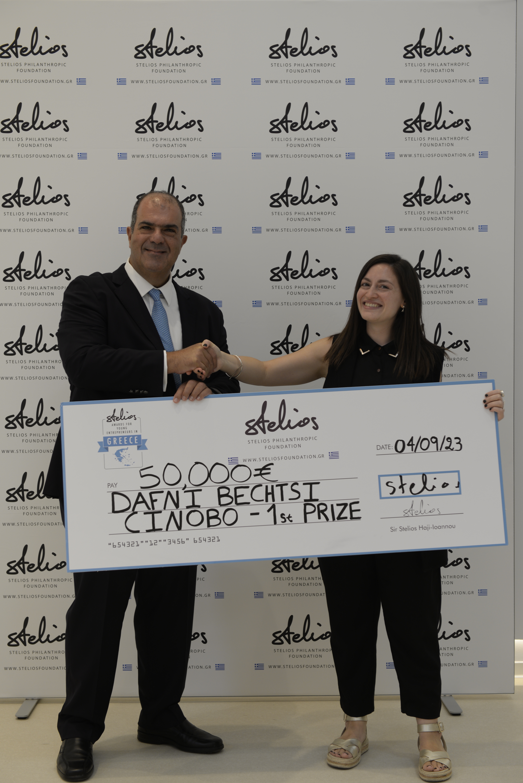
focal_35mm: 60
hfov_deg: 22.6
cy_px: 392
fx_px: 1306
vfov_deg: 33.4
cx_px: 262
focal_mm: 60
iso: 250
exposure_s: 1/60
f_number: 4
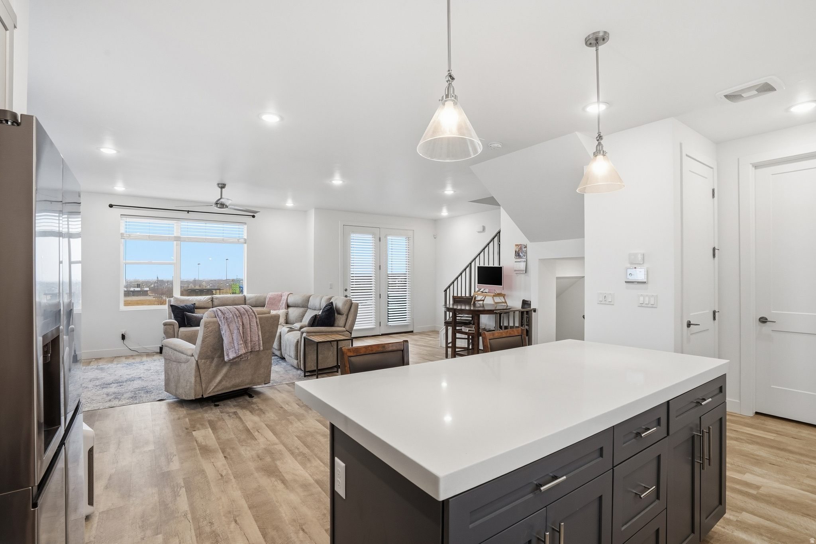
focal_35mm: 16
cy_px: 272
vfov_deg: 73.8
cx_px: 408
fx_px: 363
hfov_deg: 96.7
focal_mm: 16
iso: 250
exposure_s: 1/320
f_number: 9
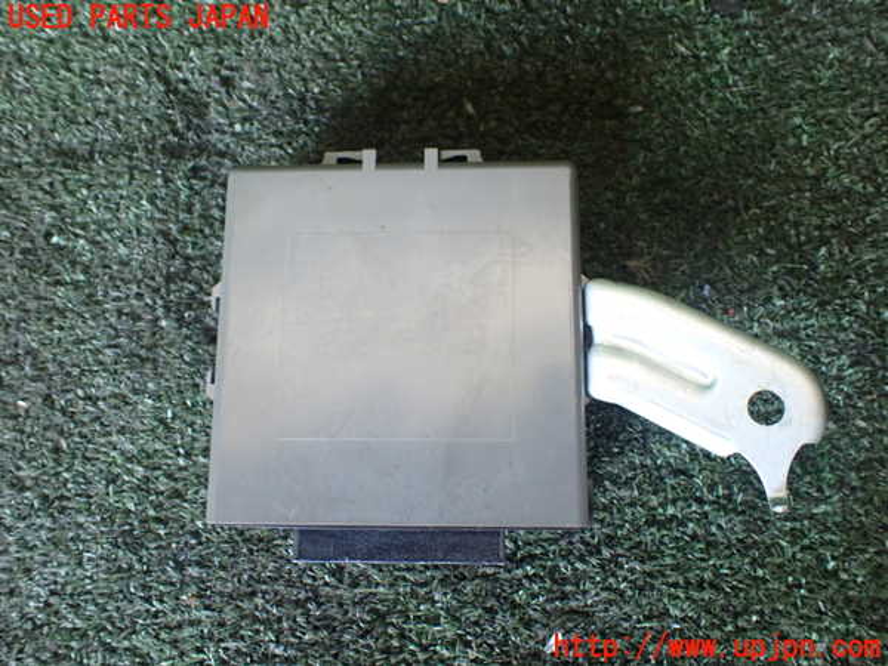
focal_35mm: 30
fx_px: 770
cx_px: 444
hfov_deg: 60.0
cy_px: 333
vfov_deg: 46.8
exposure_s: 1/60
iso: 800
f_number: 2.3
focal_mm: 5.4
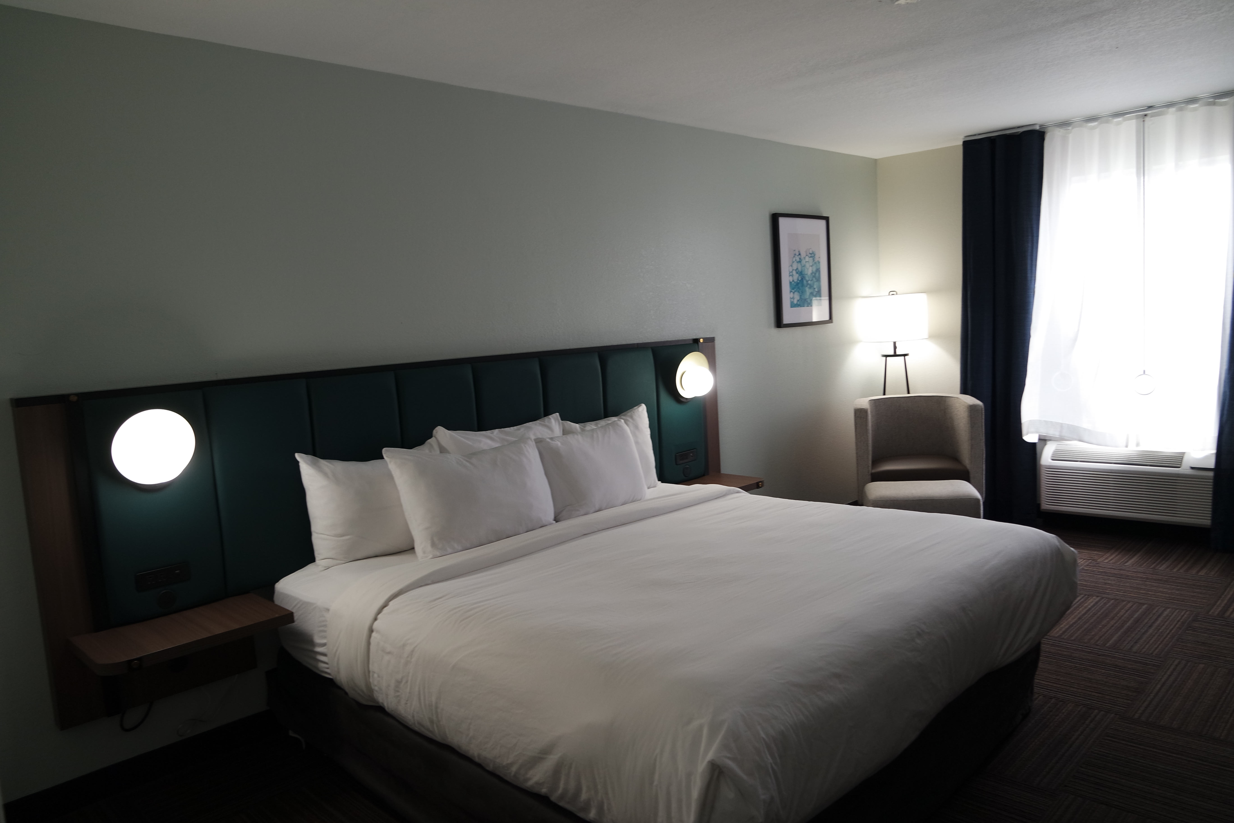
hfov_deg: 73.7
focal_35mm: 24
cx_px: 617
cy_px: 412
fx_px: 823
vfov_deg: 53.1
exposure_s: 1/30
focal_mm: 16
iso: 200
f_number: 3.5
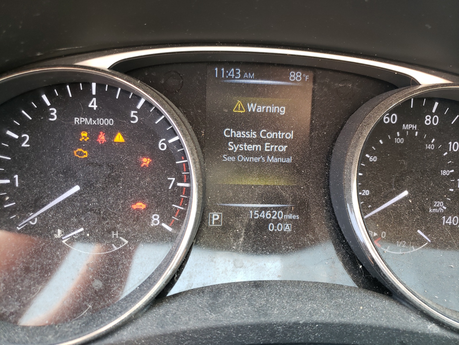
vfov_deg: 53.1
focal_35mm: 26
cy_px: 172
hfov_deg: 67.3
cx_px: 230
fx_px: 345
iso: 67
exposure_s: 1/50
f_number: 1.5
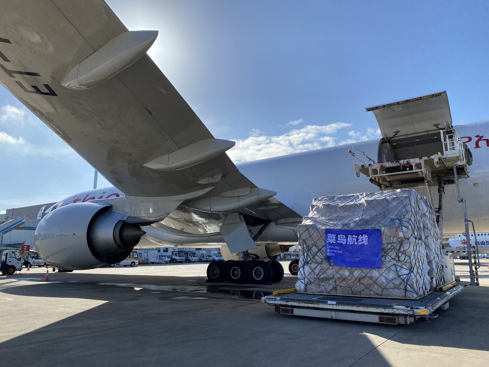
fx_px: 367
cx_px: 244
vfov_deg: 53.1
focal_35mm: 26
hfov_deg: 67.3
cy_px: 184
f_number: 1.8
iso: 32
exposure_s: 1/3984
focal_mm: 4.25
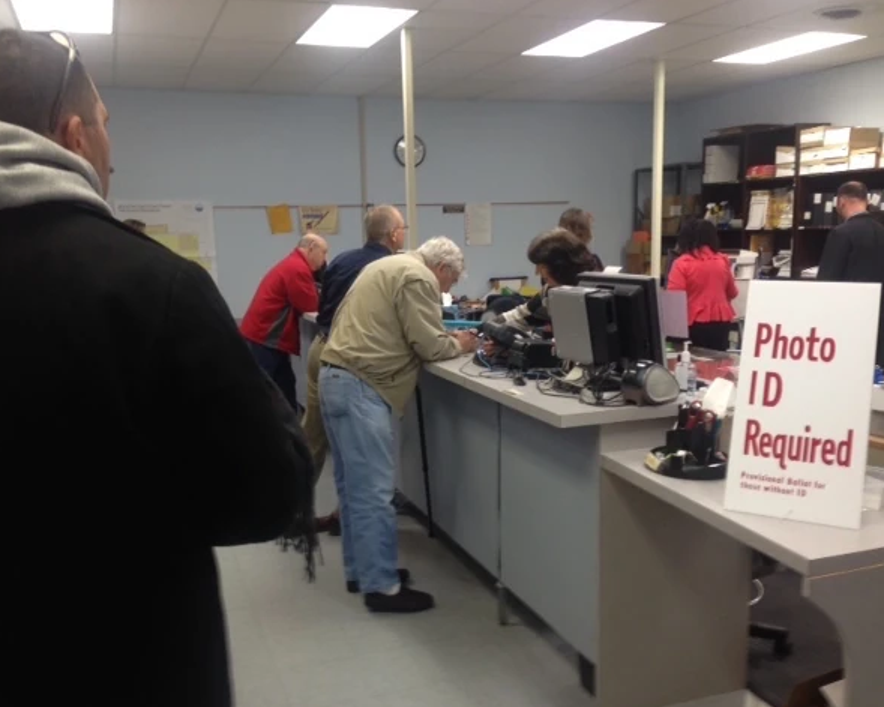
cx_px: 428
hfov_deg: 51.5
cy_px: 356
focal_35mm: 35
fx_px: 916
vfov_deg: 42.2
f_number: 2.4
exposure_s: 1/20
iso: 64
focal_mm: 4.12
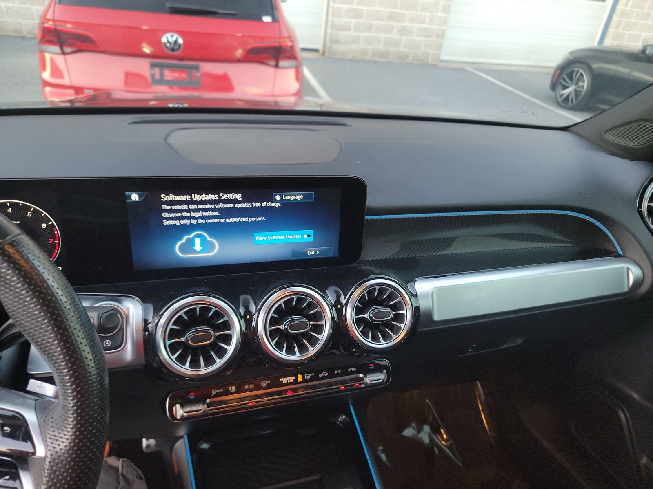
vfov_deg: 56.8
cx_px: 326
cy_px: 244
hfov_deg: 71.6
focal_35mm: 24
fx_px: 453
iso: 503
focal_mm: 6.7
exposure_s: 1/59
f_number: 1.8
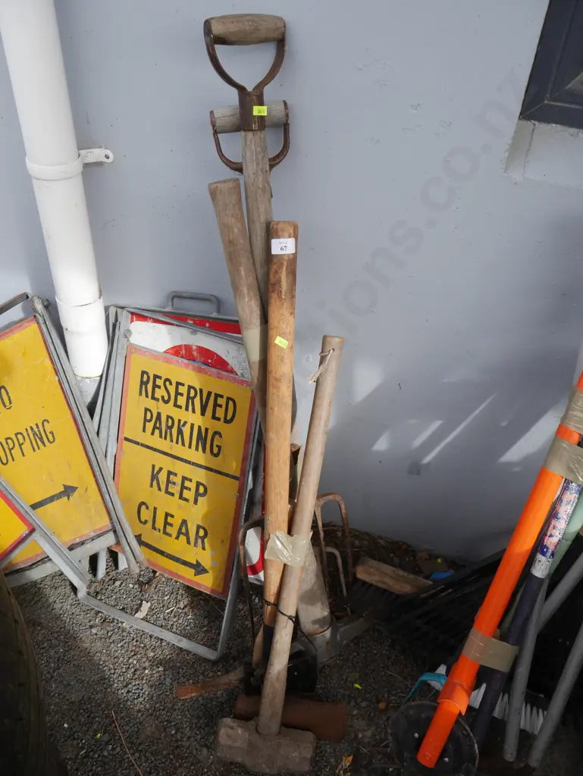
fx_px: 628
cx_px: 292
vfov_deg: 63.4
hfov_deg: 49.8
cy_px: 388
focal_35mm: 28
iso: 200
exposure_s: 1/320
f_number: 5.6
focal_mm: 14
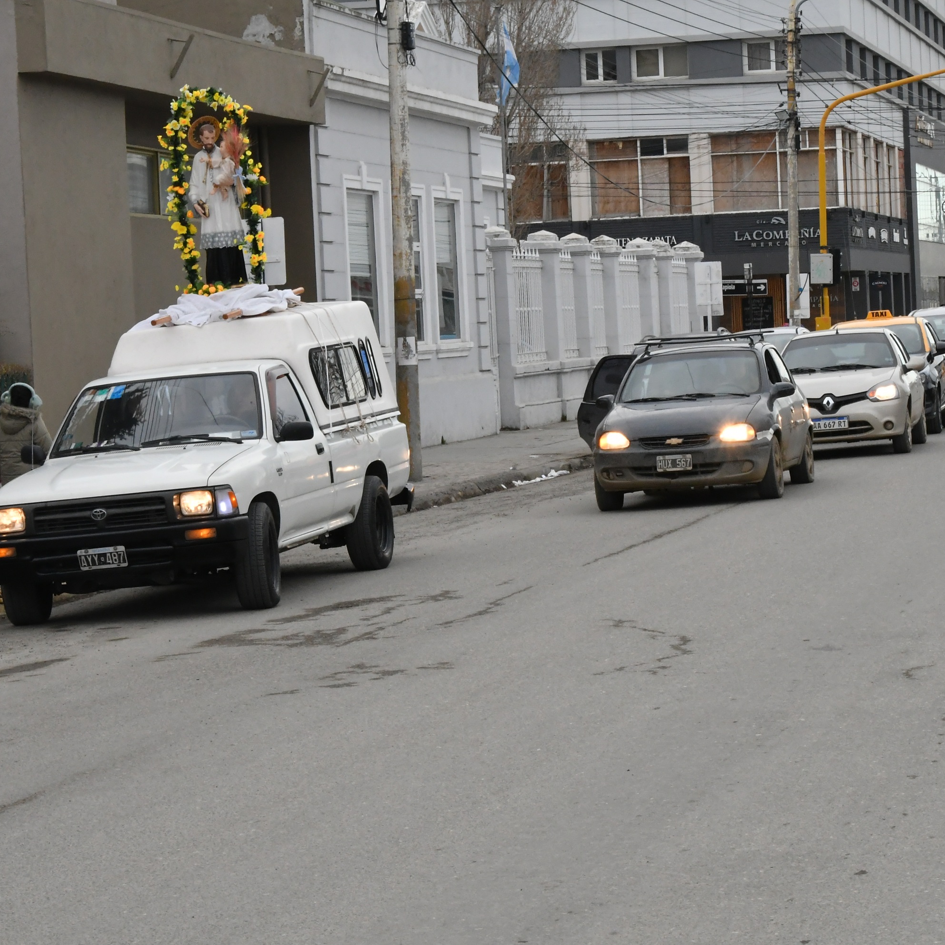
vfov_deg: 17.4
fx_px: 3089
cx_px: 599
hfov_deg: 17.4
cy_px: 475
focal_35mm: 100
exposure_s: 1/200
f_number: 20
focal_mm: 52
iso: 2000
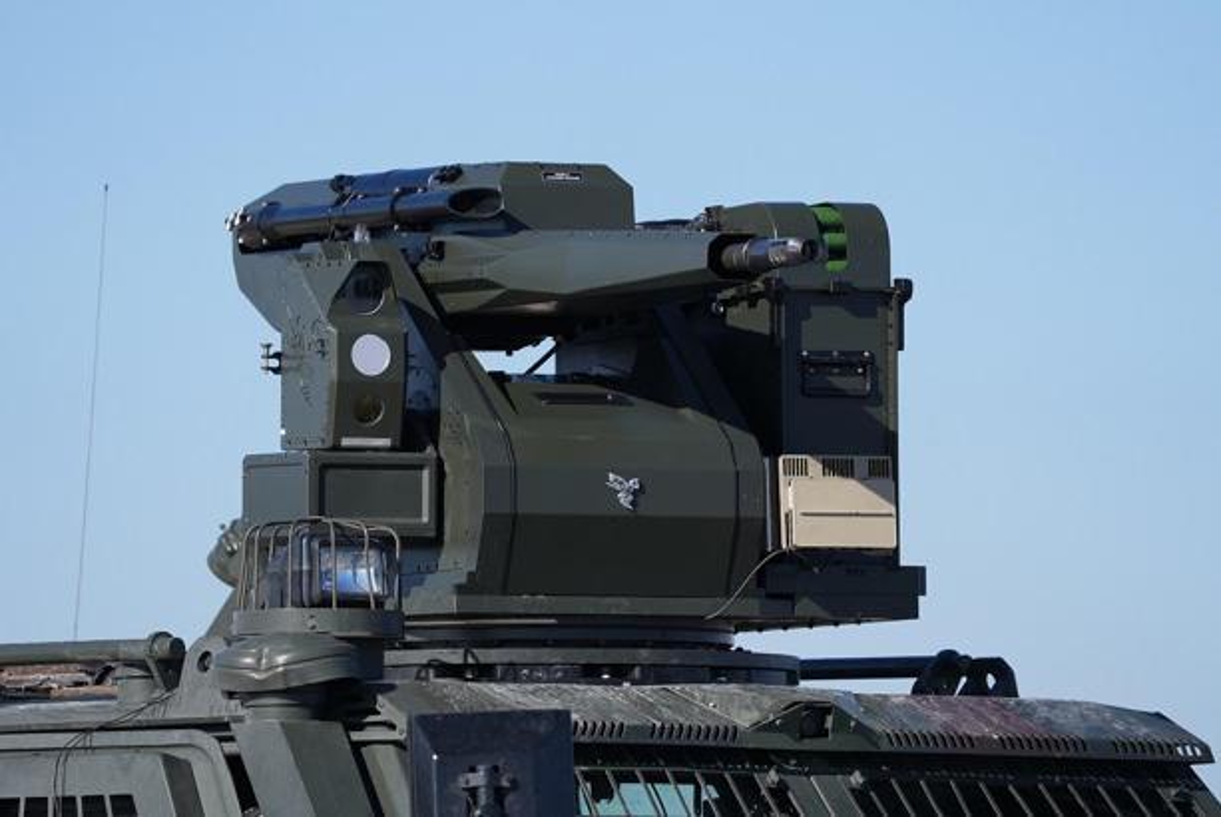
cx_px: 610
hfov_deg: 4.7
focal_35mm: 441
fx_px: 14971
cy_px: 408
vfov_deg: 3.1
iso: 100
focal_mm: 441
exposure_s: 1/500
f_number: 6.3
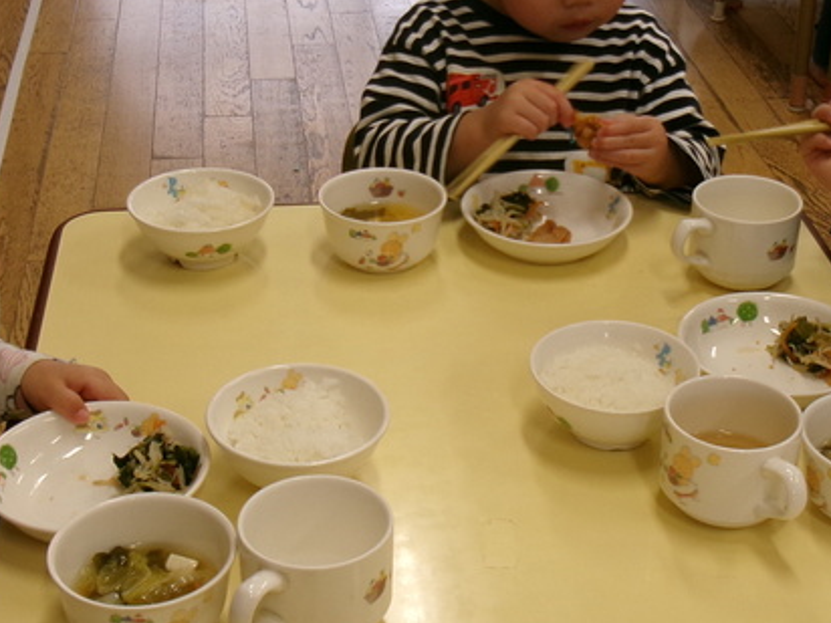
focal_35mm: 68
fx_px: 1632
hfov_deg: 28.5
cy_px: 222
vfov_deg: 21.6
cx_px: 466
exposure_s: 1/38
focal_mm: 5.1
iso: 100
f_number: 3.9
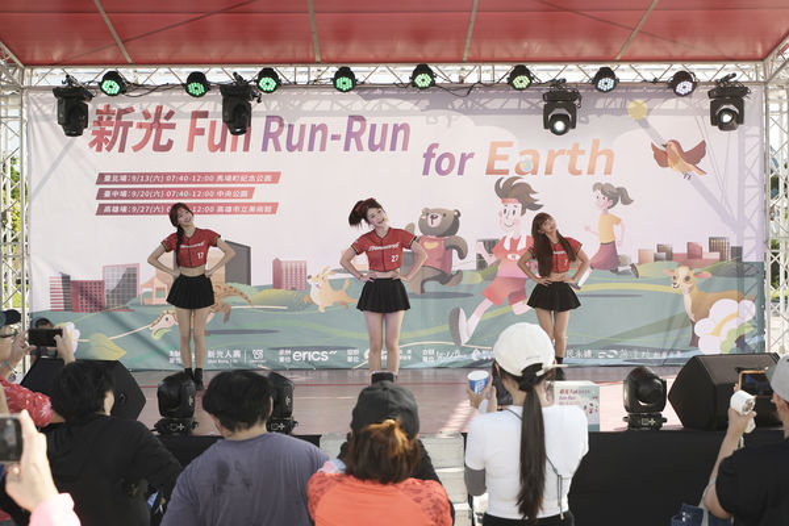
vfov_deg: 27.0
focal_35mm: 50
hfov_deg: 39.6
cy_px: 263
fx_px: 1096
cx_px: 394
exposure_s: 1/200
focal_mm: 50
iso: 200
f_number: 6.3
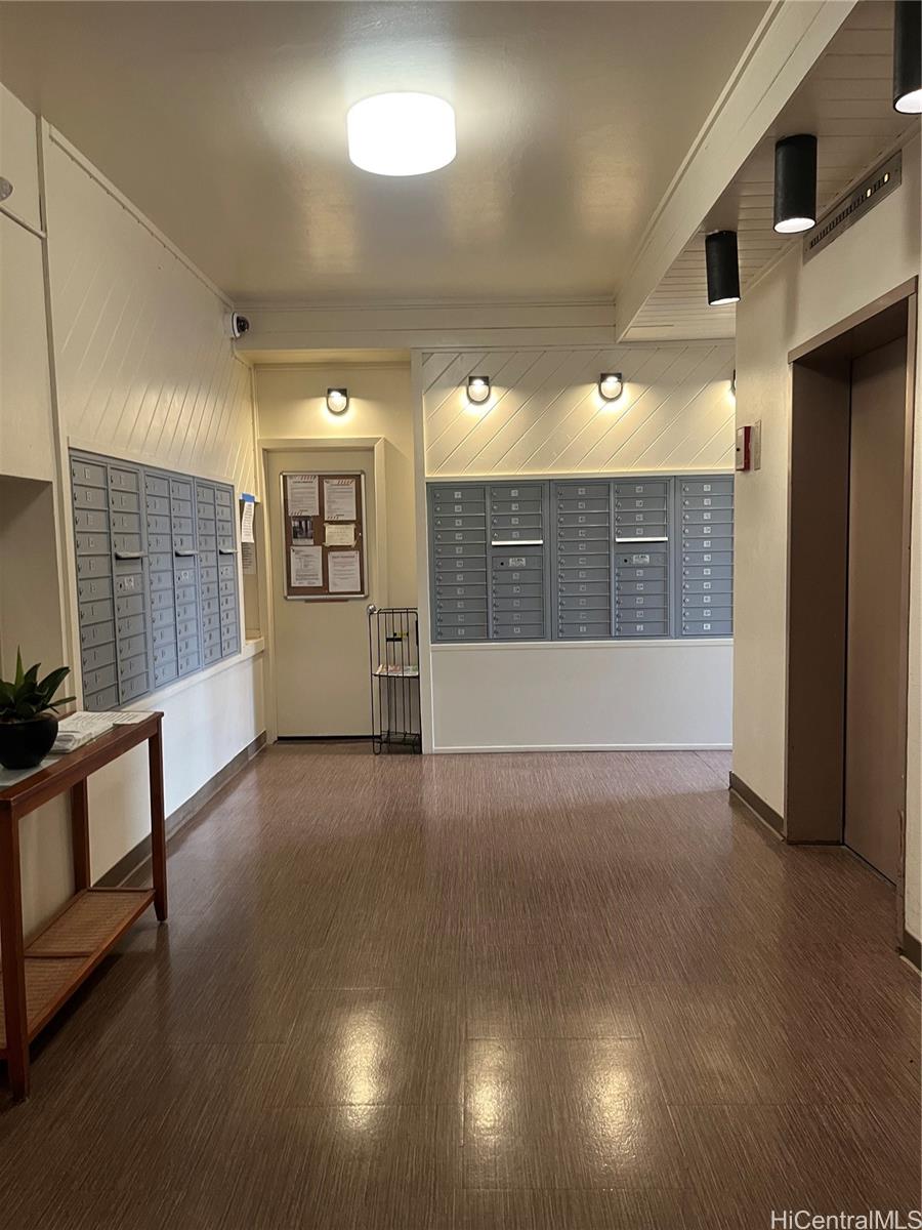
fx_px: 923
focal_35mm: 26
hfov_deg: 53.1
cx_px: 461
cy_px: 615
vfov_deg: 67.3
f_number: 1.6
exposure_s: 1/60
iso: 200
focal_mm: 5.1
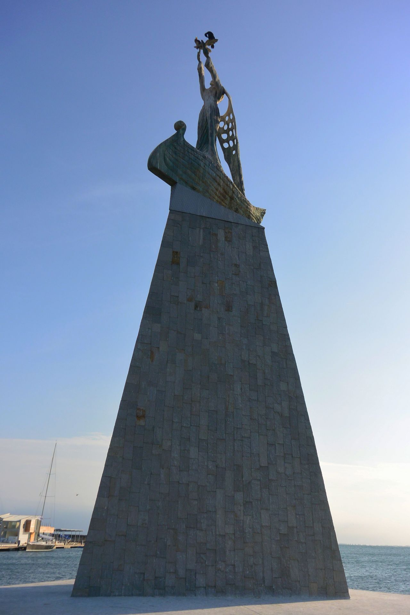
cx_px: 205
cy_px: 308
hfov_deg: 43.6
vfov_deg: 61.9
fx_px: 512
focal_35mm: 30
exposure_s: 1/1250
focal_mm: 11.4
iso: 160
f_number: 5
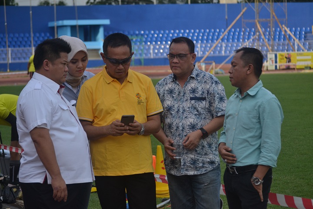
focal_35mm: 108
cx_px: 156
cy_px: 104
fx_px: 939
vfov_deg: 12.7
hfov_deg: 18.9
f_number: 5
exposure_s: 1/1000
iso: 320
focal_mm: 72
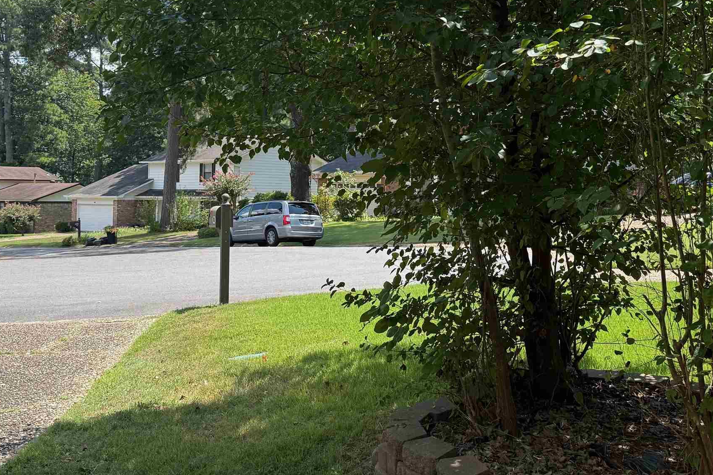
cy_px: 155
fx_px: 891
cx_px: 403
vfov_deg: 29.6
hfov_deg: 43.5
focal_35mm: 45
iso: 100
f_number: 1.78
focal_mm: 6.76
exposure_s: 1/1618
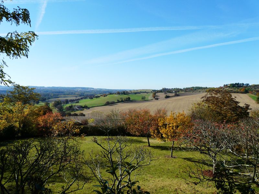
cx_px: 130
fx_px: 209
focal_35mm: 28
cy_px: 97
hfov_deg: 63.4
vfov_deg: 49.7
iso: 100
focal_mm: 4.6
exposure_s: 1/400
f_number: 5.6
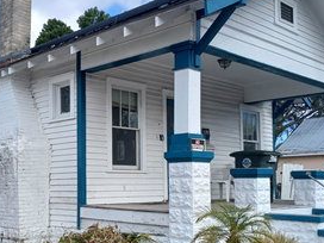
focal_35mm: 49
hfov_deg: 38.4
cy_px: 157
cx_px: 101
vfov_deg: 29.5
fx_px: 459
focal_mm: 3.98
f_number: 1.8
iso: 20
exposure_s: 1/522
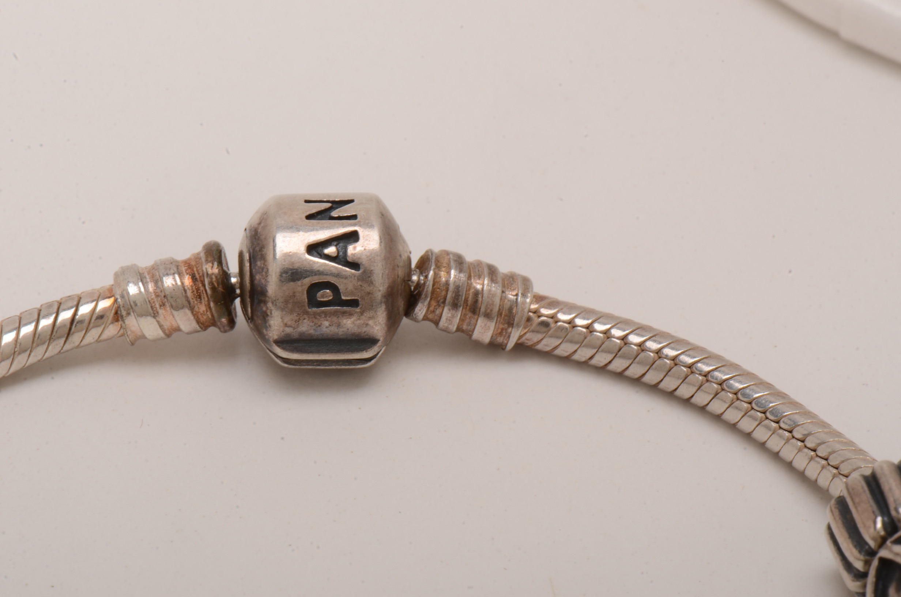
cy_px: 298
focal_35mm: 128
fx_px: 3184
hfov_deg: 16.1
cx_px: 450
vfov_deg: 10.7
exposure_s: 1/160
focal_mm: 85
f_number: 29
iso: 100
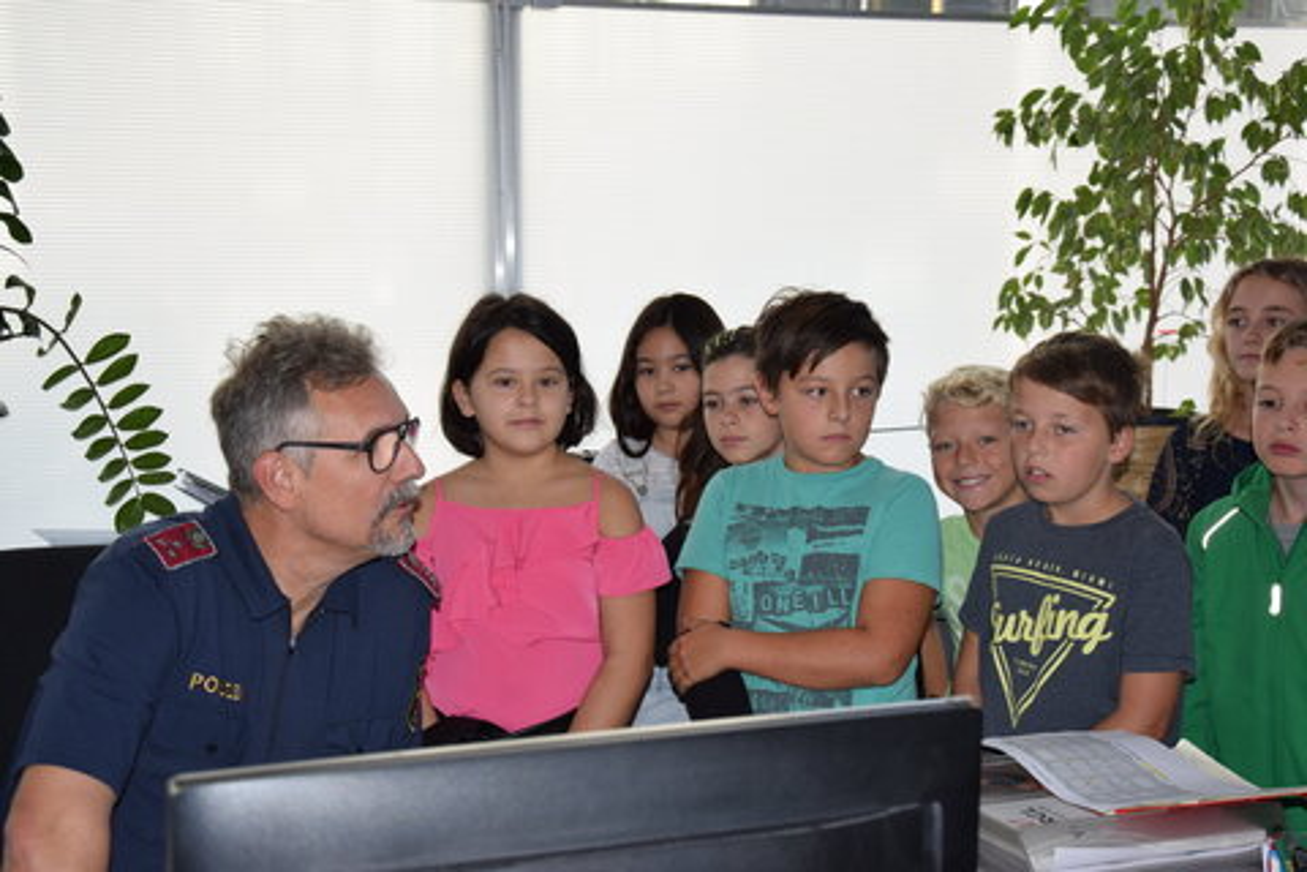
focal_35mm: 57
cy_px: 436
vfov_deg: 23.8
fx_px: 2069
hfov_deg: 35.1
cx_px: 654
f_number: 5.6
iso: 400
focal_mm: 38
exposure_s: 1/125
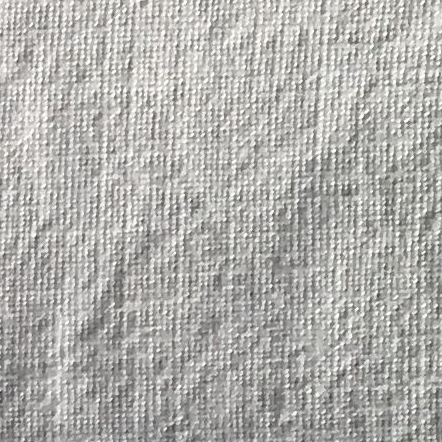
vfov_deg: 6.6
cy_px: 1466
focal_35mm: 234
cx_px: -813
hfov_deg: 6.8
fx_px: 3380
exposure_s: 1/439
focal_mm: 4.15
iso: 25
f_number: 2.2
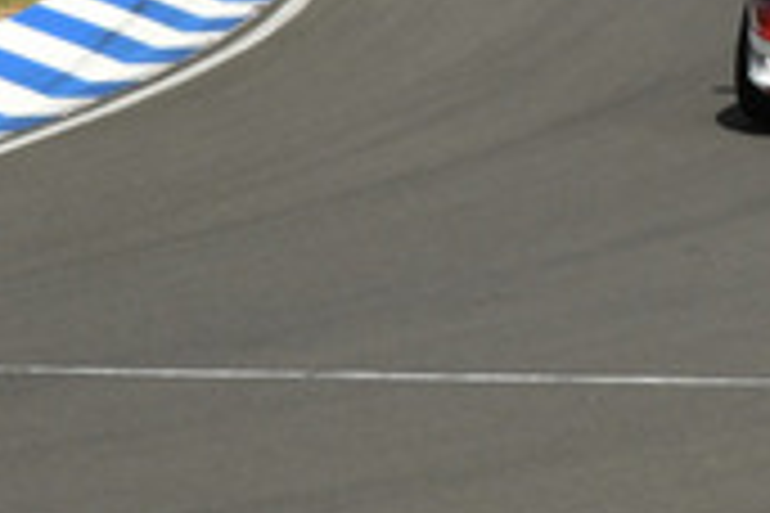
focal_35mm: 560
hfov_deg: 3.7
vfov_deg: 2.5
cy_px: -130
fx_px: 11977
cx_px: 1076
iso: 200
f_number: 11
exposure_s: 1/400
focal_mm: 80
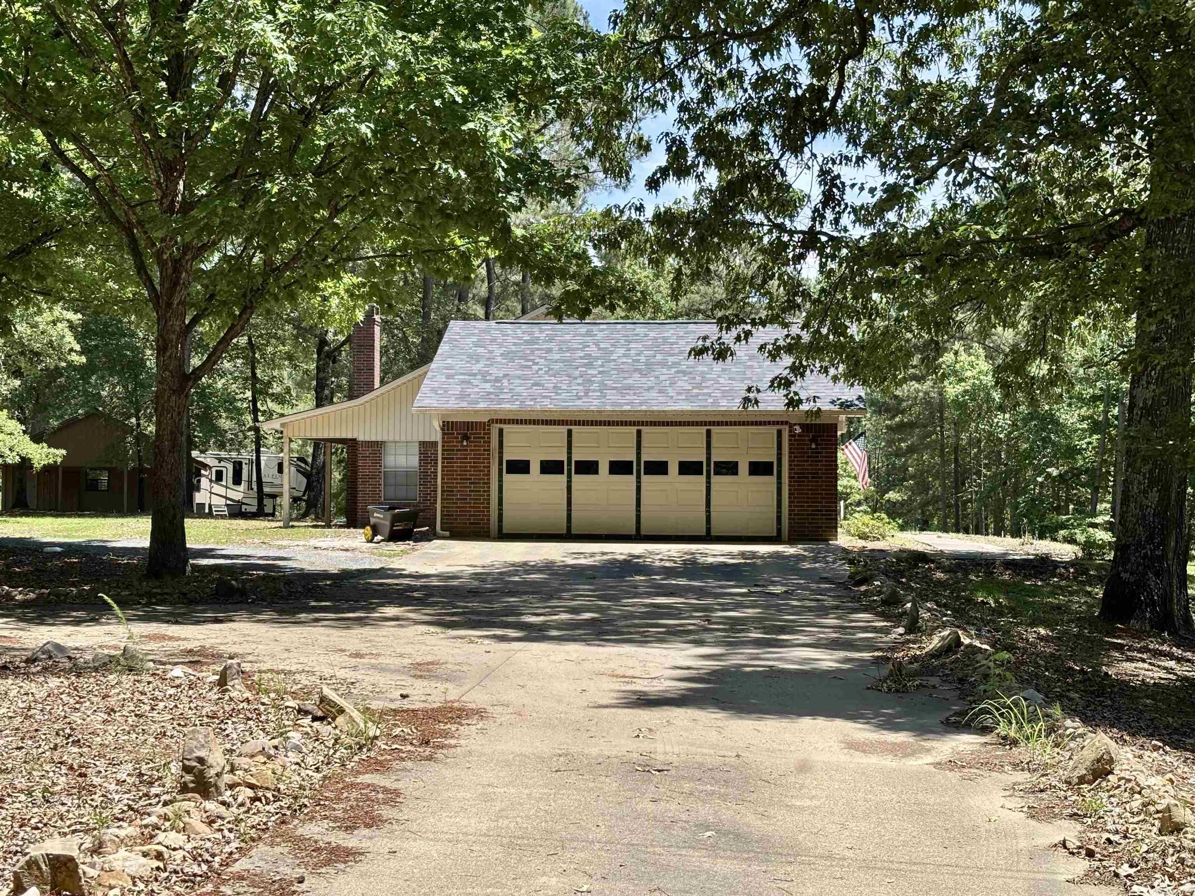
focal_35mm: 52
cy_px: 448
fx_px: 1795
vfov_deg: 28.0
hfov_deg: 36.8
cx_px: 598
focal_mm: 5.96
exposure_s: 1/1080
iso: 32
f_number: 1.6
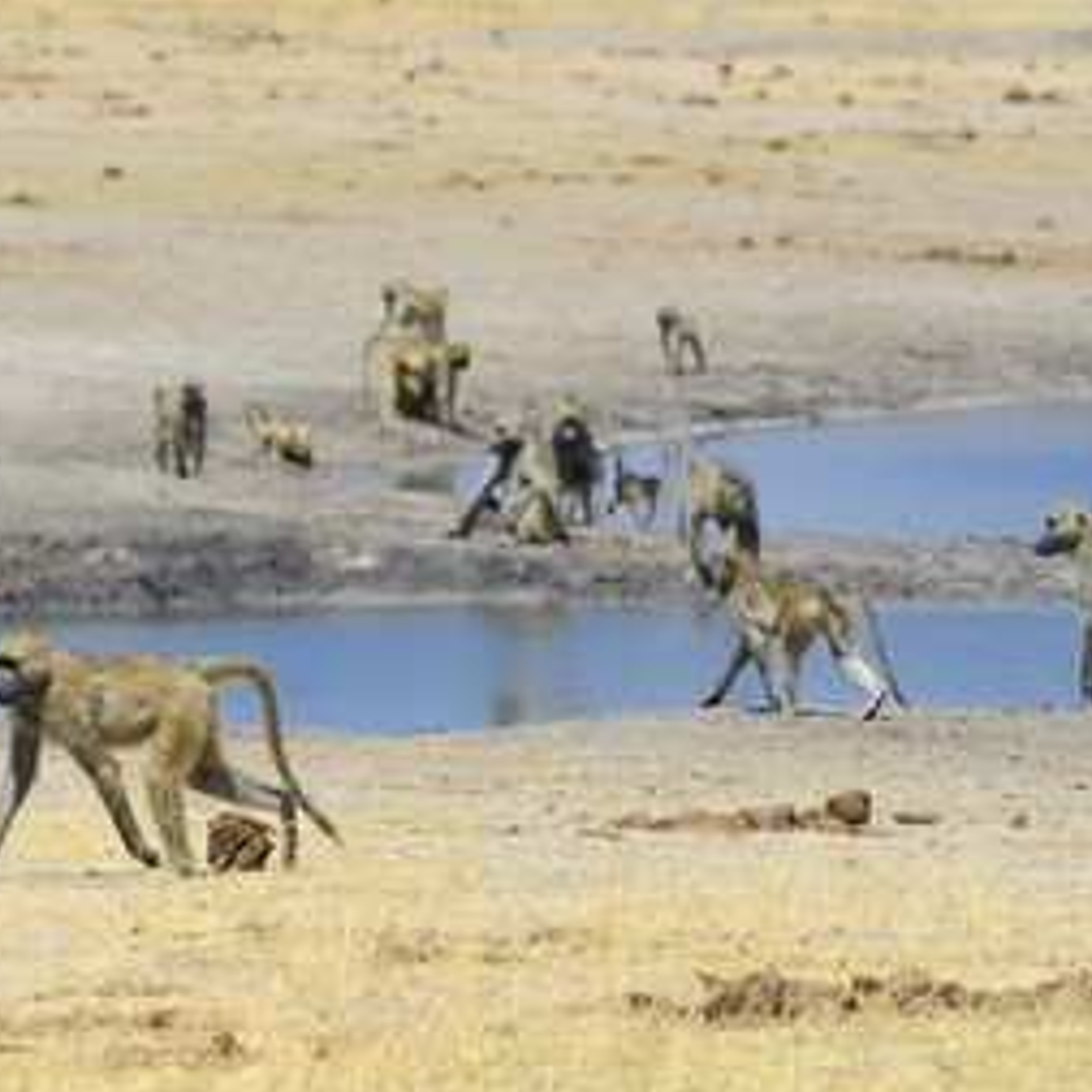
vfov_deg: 4.4
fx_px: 14098
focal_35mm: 395
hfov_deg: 4.4
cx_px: 423
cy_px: 565
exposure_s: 1/400
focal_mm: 280
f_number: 9
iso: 200
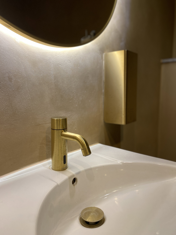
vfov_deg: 67.3
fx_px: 176
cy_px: 118
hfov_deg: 53.1
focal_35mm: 26
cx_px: 88
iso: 125
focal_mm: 4.25
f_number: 1.8
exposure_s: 1/50
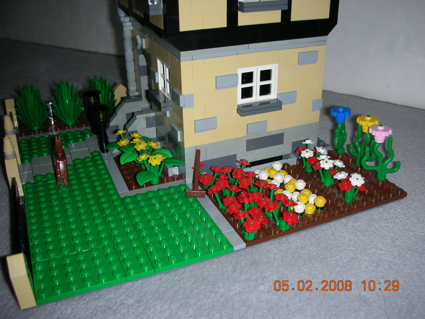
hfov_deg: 52.6
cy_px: 160
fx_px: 430
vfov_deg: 40.7
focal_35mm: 35
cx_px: 212
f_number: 3
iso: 50
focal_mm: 5.8
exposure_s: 1/60.1
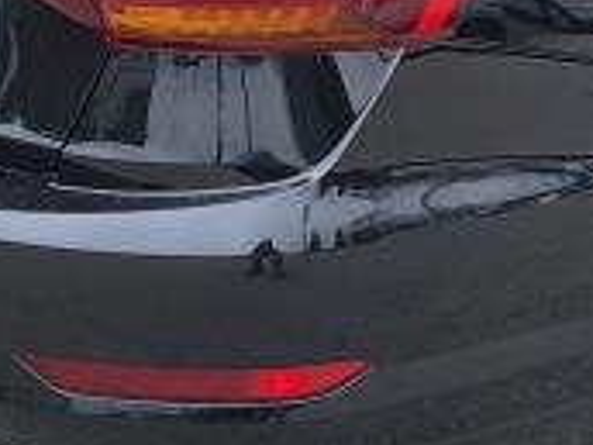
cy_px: -14
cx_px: 534
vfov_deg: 15.0
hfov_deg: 19.8
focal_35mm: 97
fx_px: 1662
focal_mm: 5.4
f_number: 1.8
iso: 40
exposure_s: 1/1055
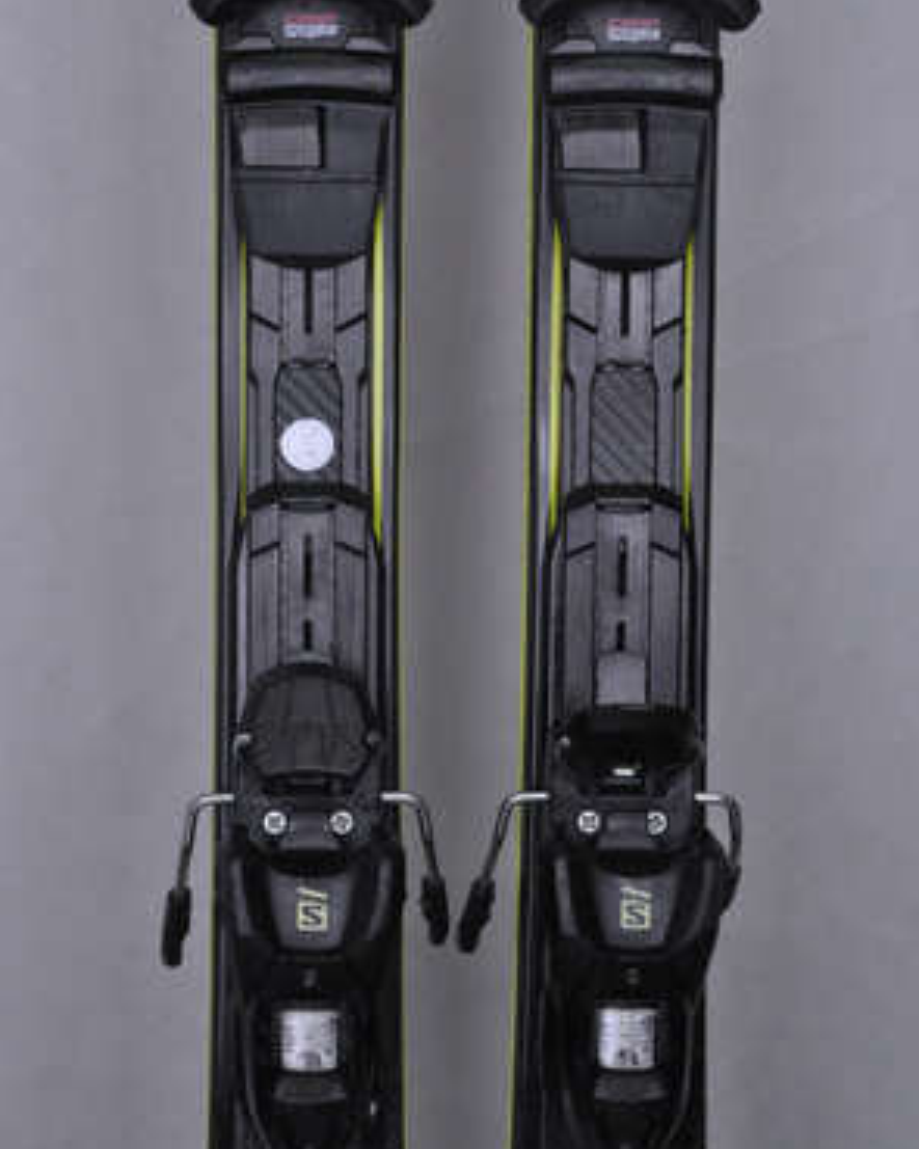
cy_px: 470
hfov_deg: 12.0
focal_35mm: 129
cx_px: 463
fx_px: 4373
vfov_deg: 15.0
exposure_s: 1/125
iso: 3200
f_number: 9.5
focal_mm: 75
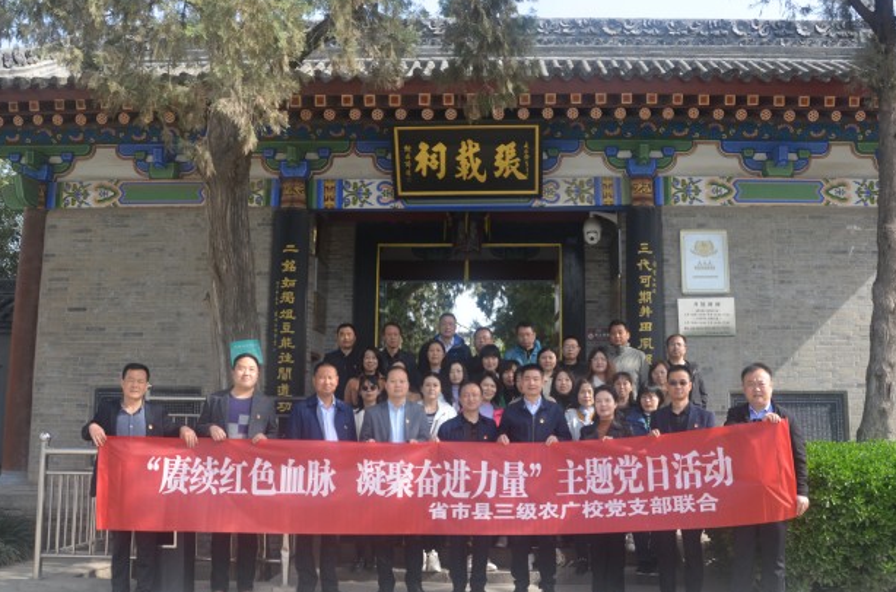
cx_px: 468
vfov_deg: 39.8
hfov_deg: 57.3
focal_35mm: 33
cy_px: 311
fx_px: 819
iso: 200
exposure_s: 1/200
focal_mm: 18
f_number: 7.1
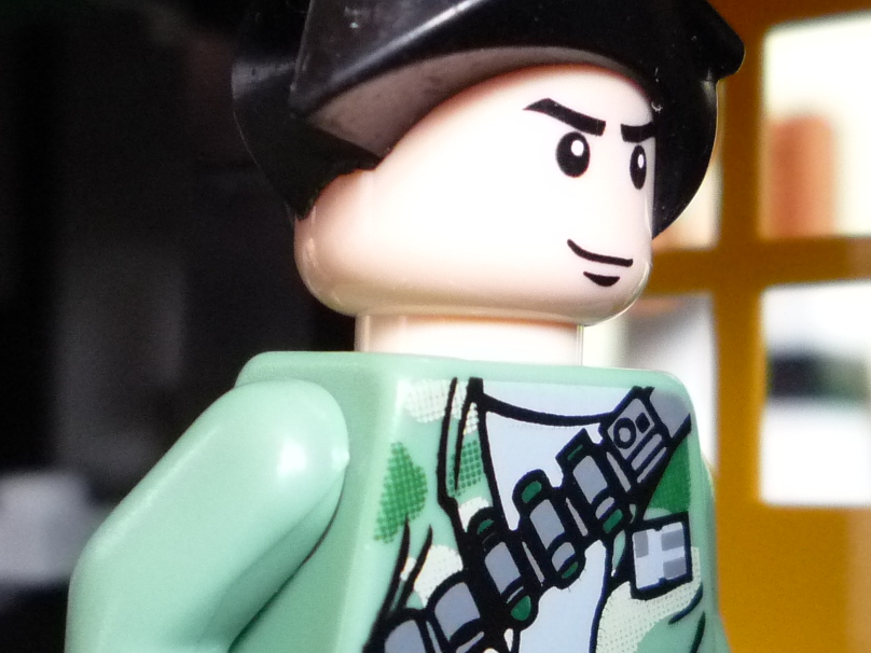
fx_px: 1912
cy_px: 475
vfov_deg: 19.3
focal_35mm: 76
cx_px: 525
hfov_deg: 25.6
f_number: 3.3
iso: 400
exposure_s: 1/15
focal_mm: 5.2
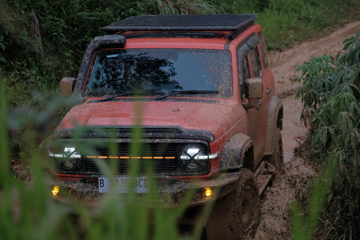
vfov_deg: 9.7
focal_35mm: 142
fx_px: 1420
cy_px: 120
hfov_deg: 14.4
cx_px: 180
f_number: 3.2
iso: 500
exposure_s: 1/800
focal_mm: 94.5
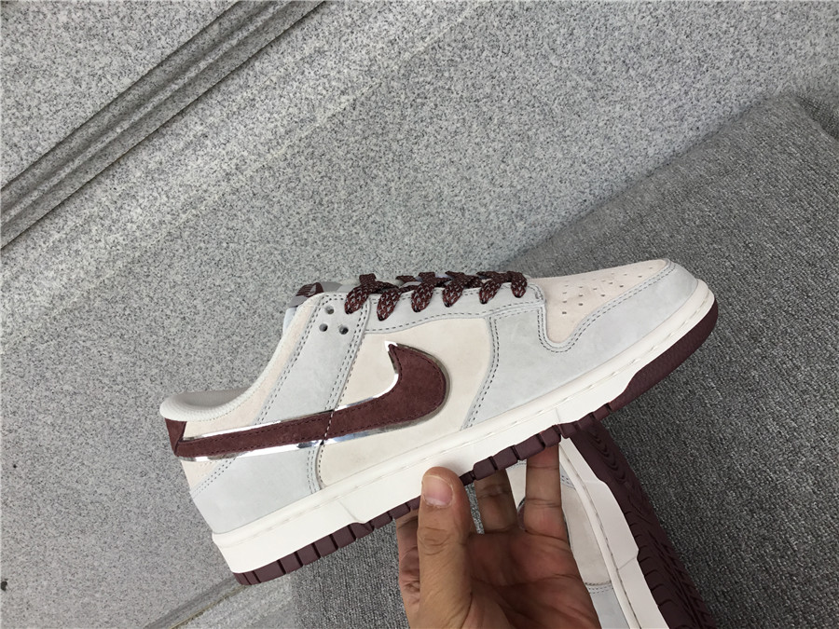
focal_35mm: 31
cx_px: 420
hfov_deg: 58.4
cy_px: 314
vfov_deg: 45.4
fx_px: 751
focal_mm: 3.3
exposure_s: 1/118
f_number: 2.4
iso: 25
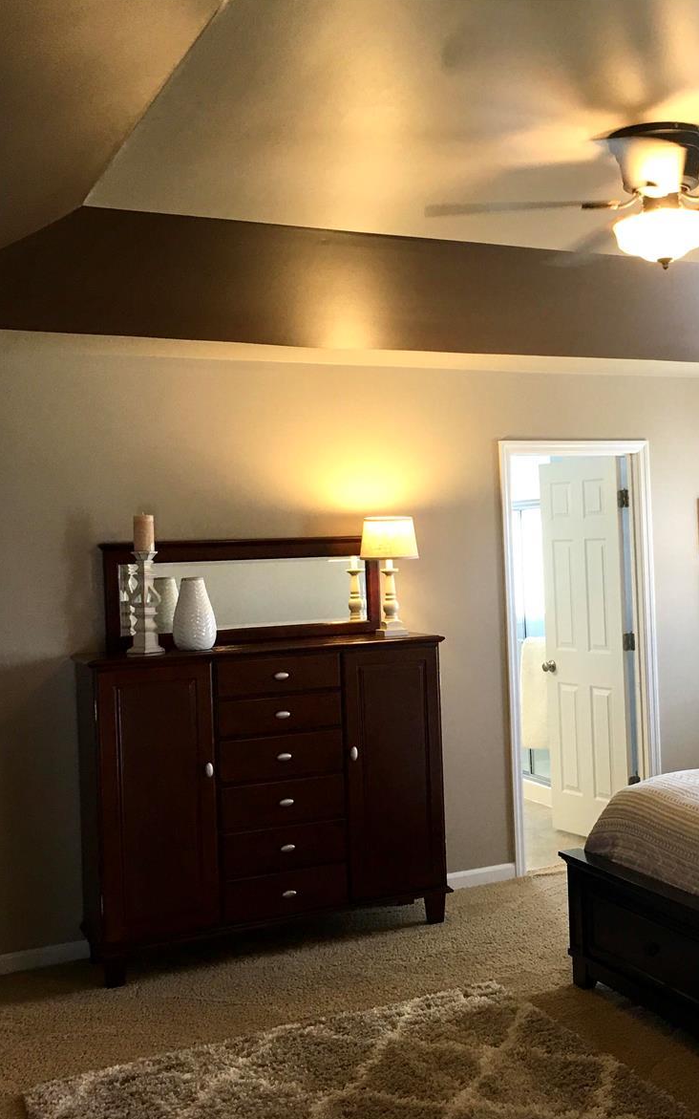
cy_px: 568
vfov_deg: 47.2
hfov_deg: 29.3
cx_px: 624
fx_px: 1280
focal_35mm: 42
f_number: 2.2
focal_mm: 4.15
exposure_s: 1/15
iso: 32
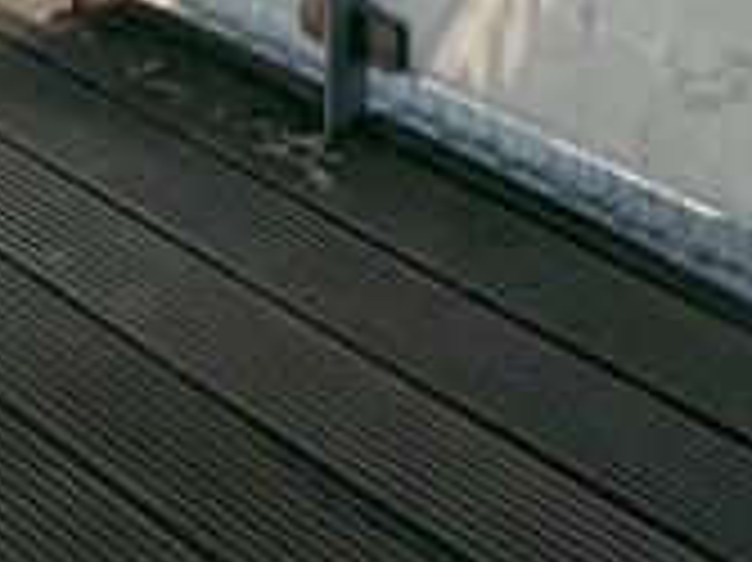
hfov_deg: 20.6
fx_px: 1867
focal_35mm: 86
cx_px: -252
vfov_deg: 12.1
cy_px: -940
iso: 40
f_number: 2.2
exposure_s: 1/2132
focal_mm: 2.22
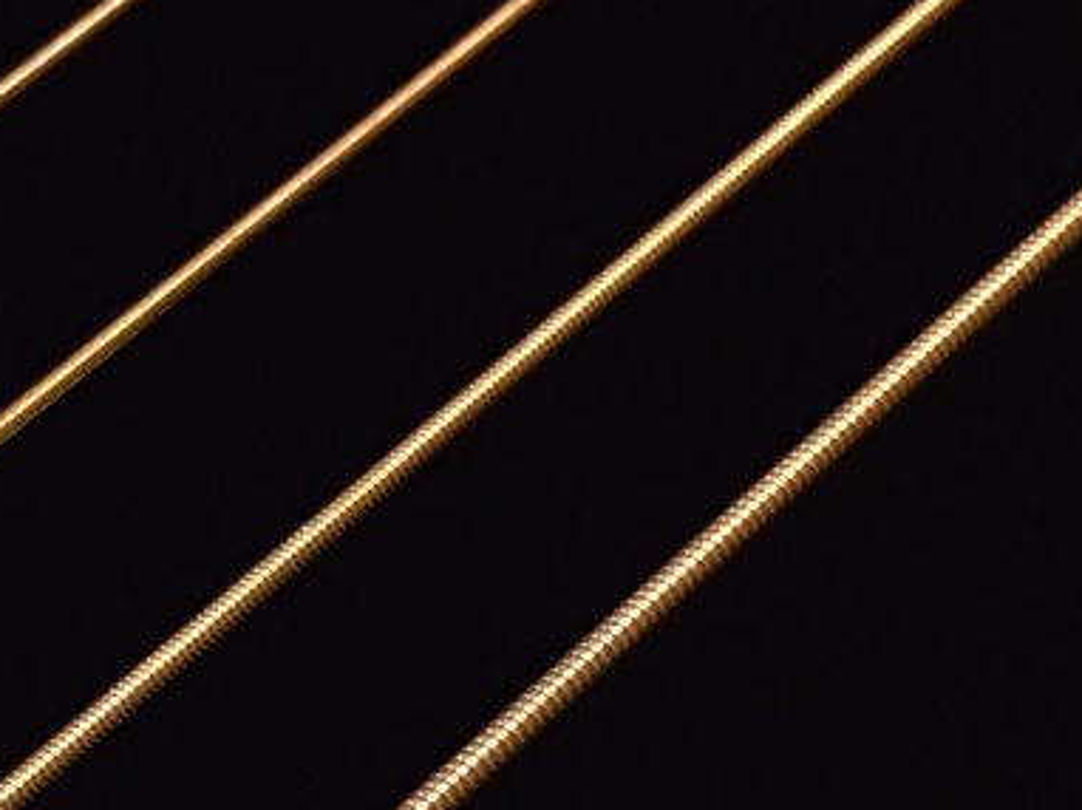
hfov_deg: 15.7
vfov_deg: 11.7
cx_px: 116
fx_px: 3873
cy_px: 960
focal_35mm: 124
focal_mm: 4.15
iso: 160
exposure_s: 1/30
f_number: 2.2
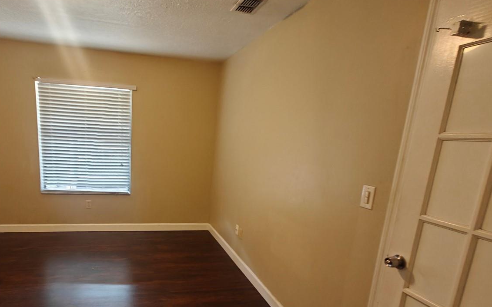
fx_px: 282
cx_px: 189
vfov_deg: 56.3
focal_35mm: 21
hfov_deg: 81.0
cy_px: 199
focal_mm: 2.62
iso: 1000
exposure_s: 1/24
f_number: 2.2
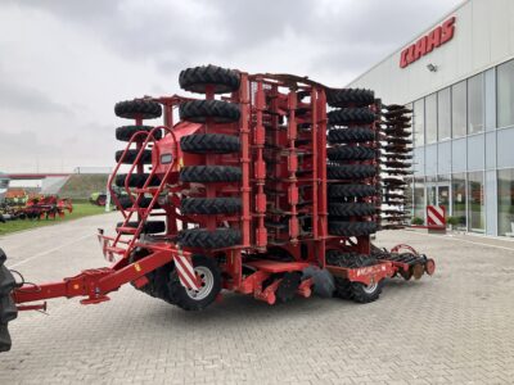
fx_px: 416
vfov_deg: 49.7
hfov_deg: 63.4
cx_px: 257
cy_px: 192
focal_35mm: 28
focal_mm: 3.99
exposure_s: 1/224
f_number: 1.8
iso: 25
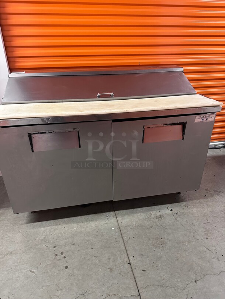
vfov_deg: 71.6
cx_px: 112
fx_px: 208
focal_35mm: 24
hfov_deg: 56.8
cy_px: 150
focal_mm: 6.86
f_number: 1.78
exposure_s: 1/60
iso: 640
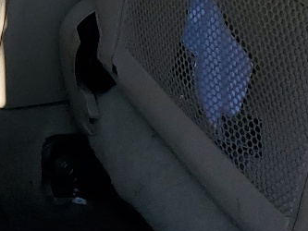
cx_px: -282
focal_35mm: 125
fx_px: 1113
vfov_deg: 11.7
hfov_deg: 13.7
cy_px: -1
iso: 50
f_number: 1.5
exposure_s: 1/1667
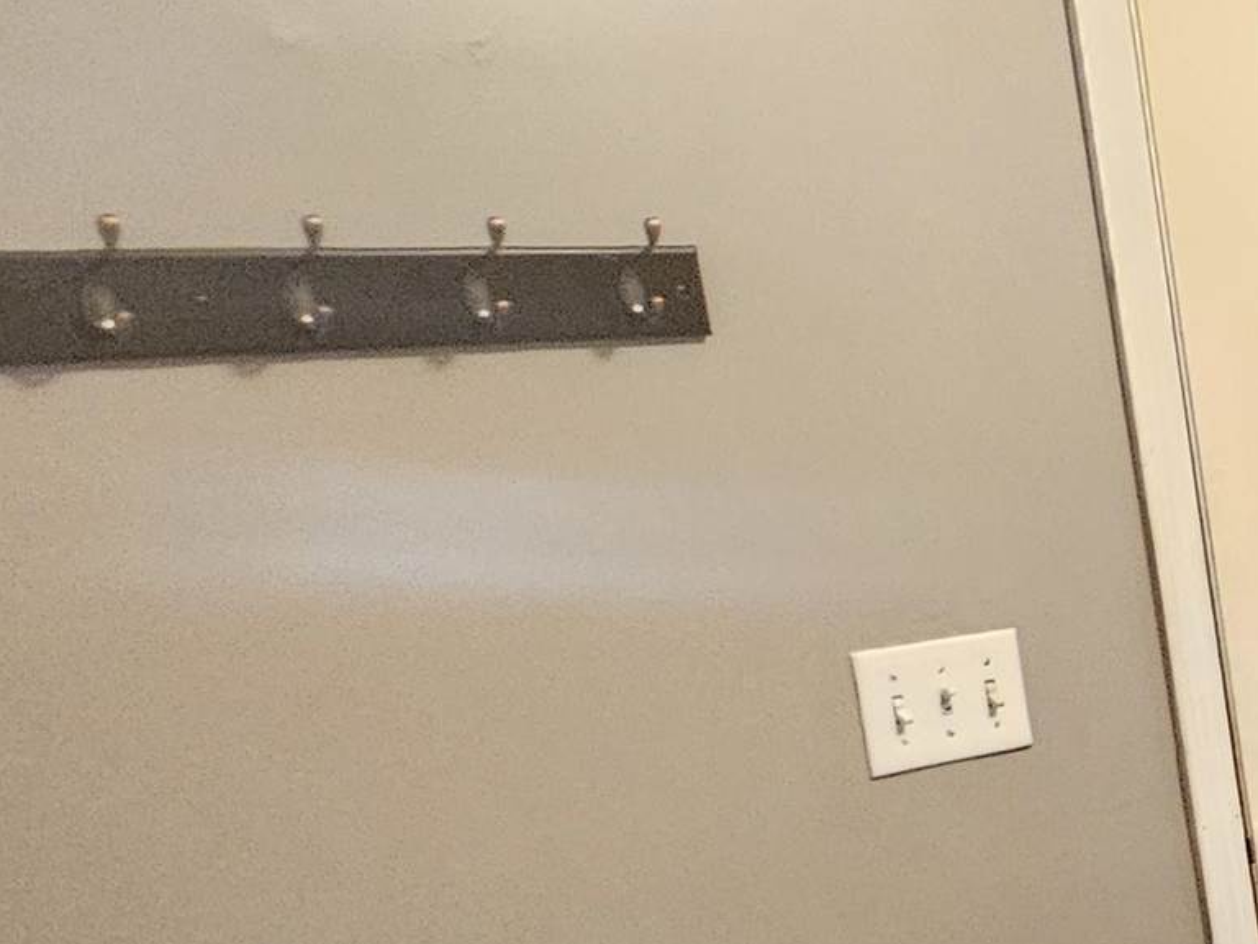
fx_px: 1890
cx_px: 1975
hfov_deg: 25.5
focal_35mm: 52
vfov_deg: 27.4
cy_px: 785
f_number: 2.2
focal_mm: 2.2
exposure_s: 1/24
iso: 640
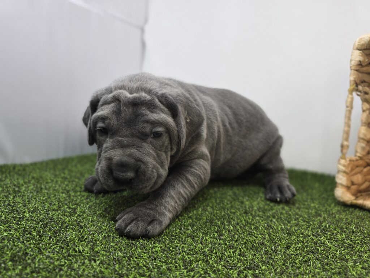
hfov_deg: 73.9
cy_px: 139
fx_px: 246
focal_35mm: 23
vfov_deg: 58.9
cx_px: 185
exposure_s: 1/65.1
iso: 25
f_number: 1.7
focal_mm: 6.3
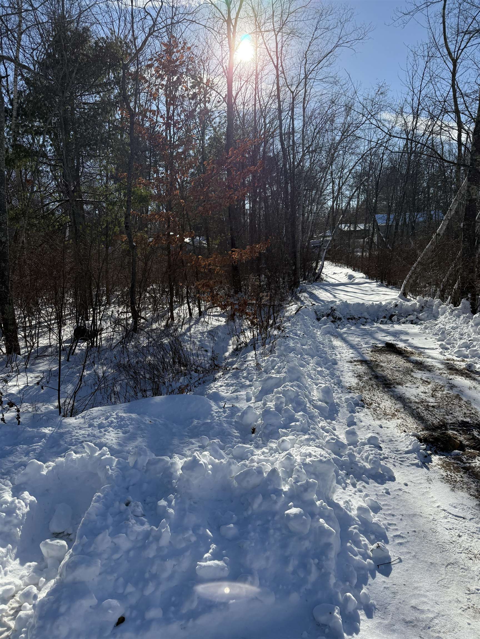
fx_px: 444
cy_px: 320
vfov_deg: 71.6
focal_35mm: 24
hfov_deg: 56.8
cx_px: 240
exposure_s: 1/7353
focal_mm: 6.76
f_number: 1.78
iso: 100
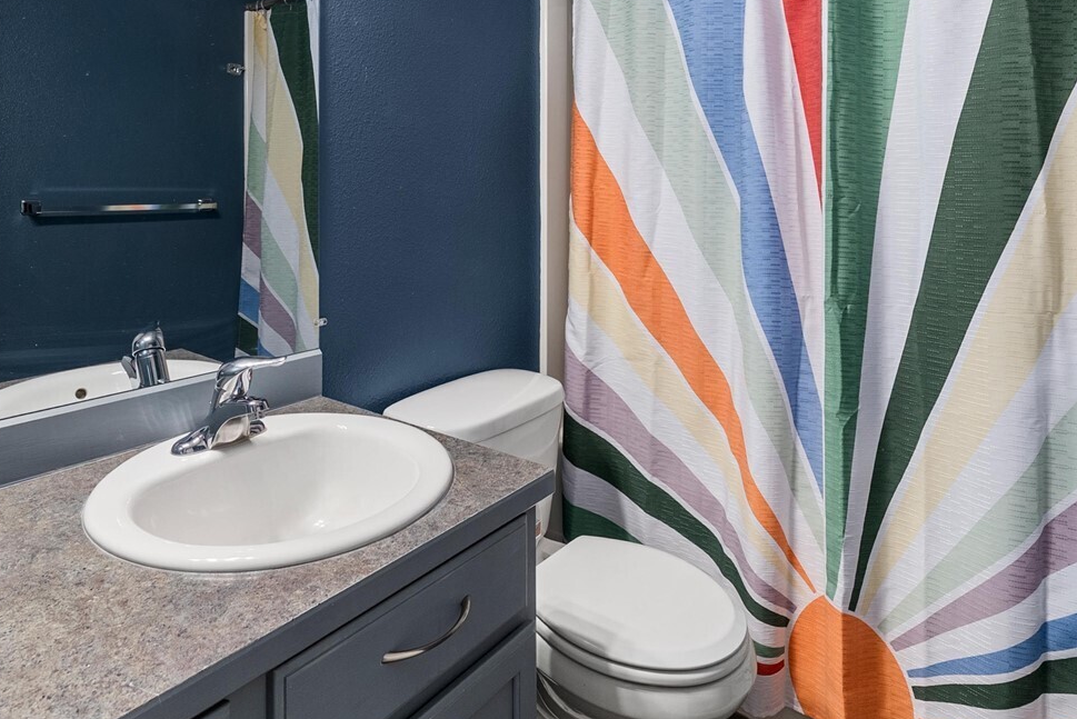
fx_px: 629
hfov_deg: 80.9
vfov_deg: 57.8
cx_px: 481
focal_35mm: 21
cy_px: 221
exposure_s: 1/60
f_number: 7.1
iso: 320
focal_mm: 12
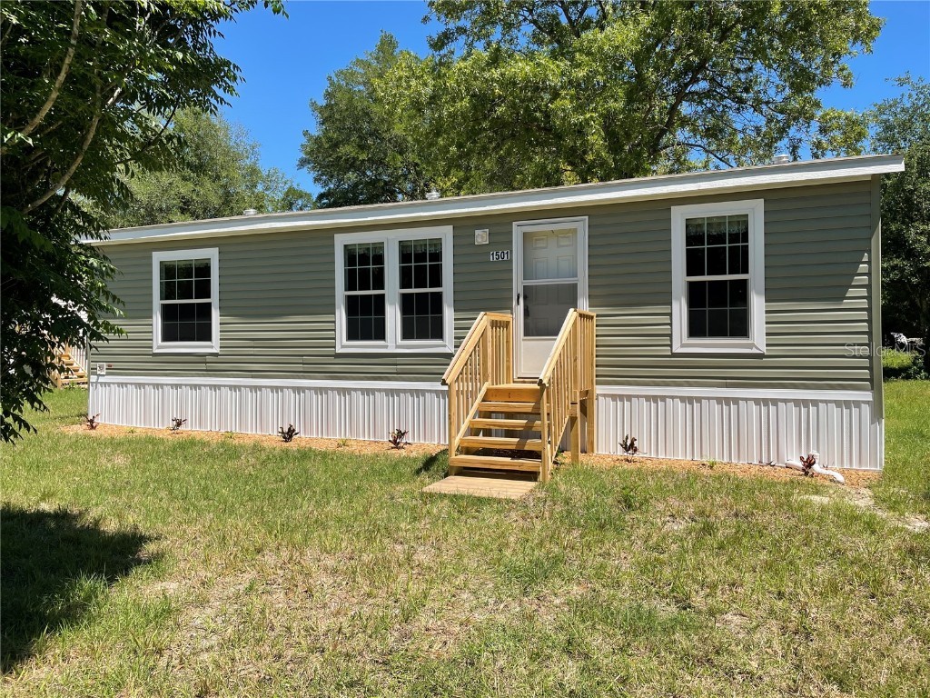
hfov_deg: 67.3
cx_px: 465
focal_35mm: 26
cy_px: 349
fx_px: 699
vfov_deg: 53.1
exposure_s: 1/2882
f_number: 1.6
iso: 32
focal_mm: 4.2
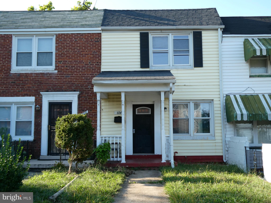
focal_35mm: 40
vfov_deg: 36.0
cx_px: 136
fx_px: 313
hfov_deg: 46.8
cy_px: 102
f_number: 3.8
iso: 80
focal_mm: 7.2
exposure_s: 1/200
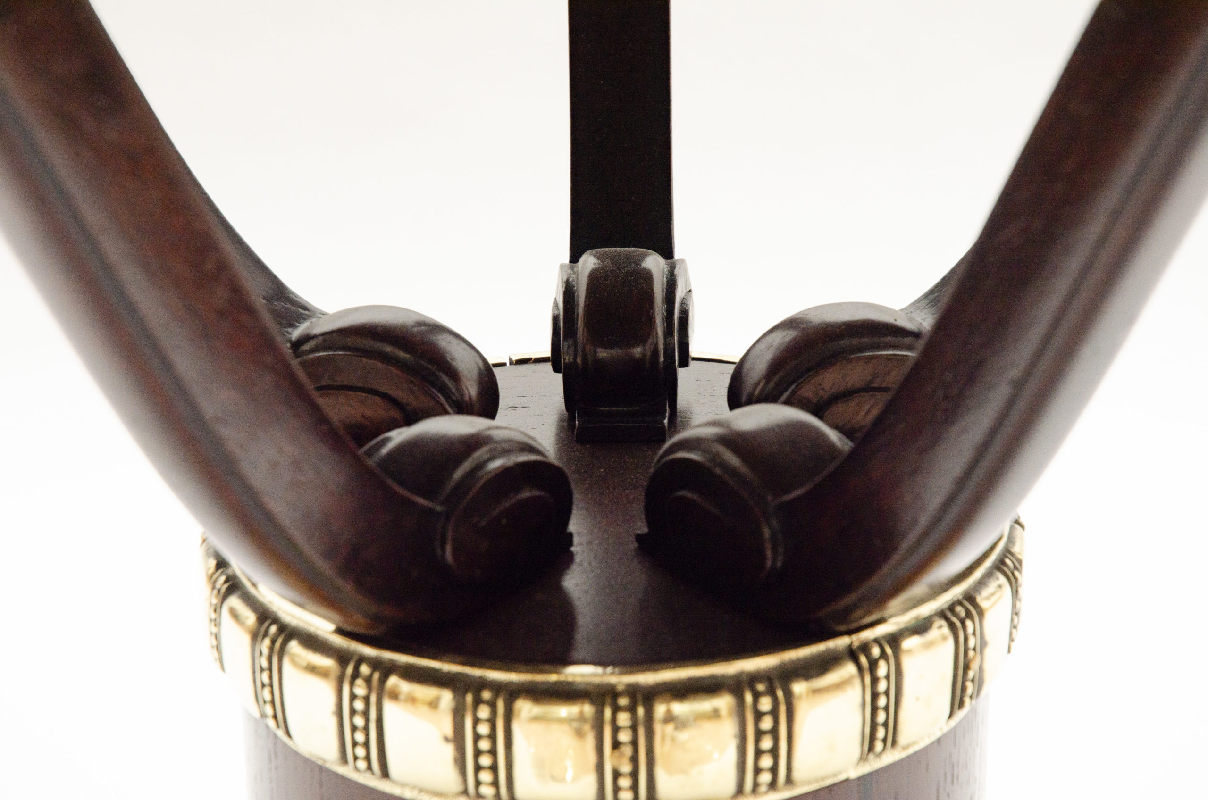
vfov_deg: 13.0
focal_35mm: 105
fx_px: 3516
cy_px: 400
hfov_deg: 19.5
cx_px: 604
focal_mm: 70
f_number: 8
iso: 200
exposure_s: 1/125
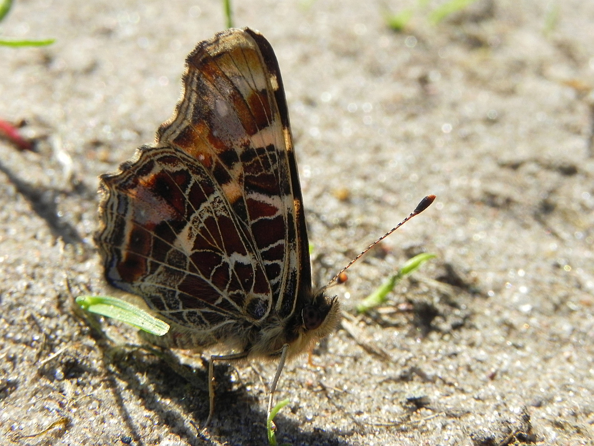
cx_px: 297
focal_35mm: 105
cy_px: 223
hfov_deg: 18.7
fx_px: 1802
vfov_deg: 14.1
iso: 160
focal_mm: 18.8
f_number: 6.3
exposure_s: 1/258
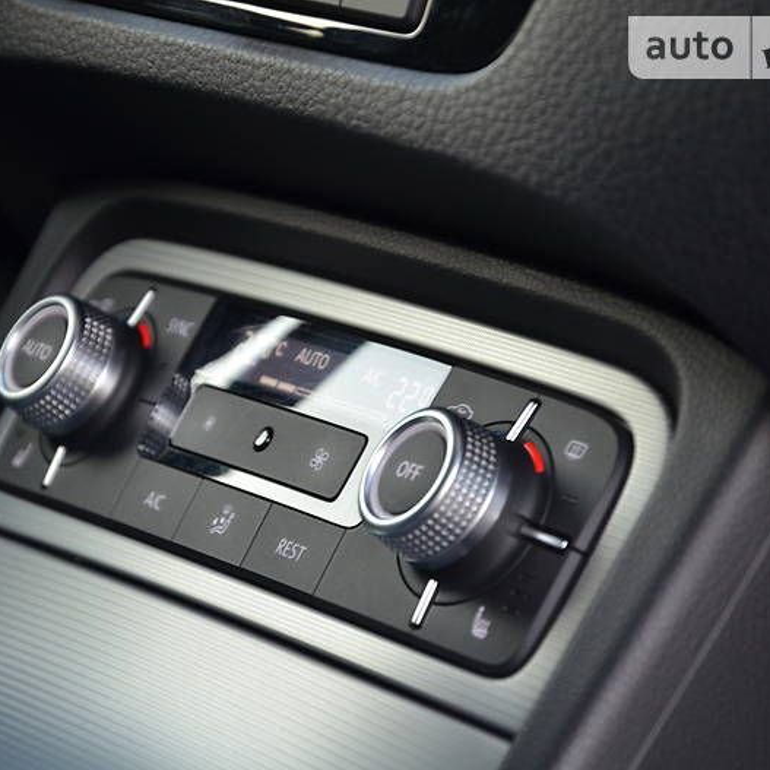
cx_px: 276
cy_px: 386
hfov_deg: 8.6
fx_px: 5100
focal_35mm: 203
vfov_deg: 8.6
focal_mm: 105
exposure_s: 1/40
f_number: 5.6
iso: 800
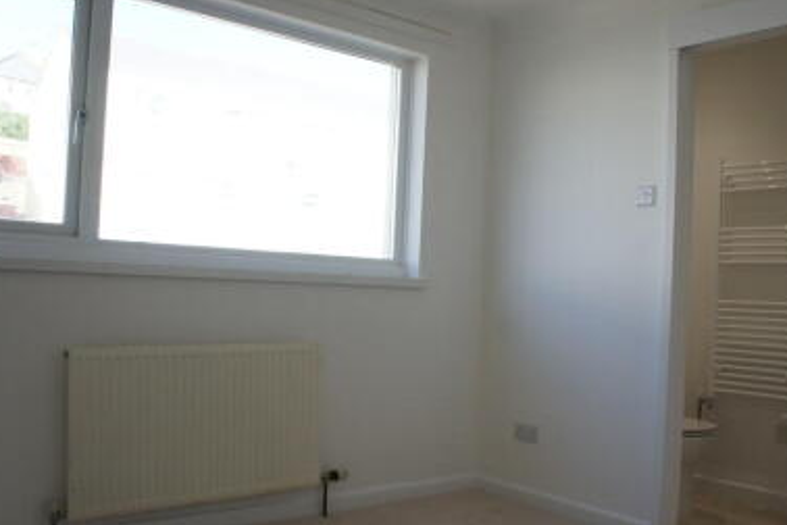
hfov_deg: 55.3
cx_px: 481
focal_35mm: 34
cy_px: 291
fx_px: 743
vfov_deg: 38.8
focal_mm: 18
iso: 200
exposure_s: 1/80
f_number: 5.6
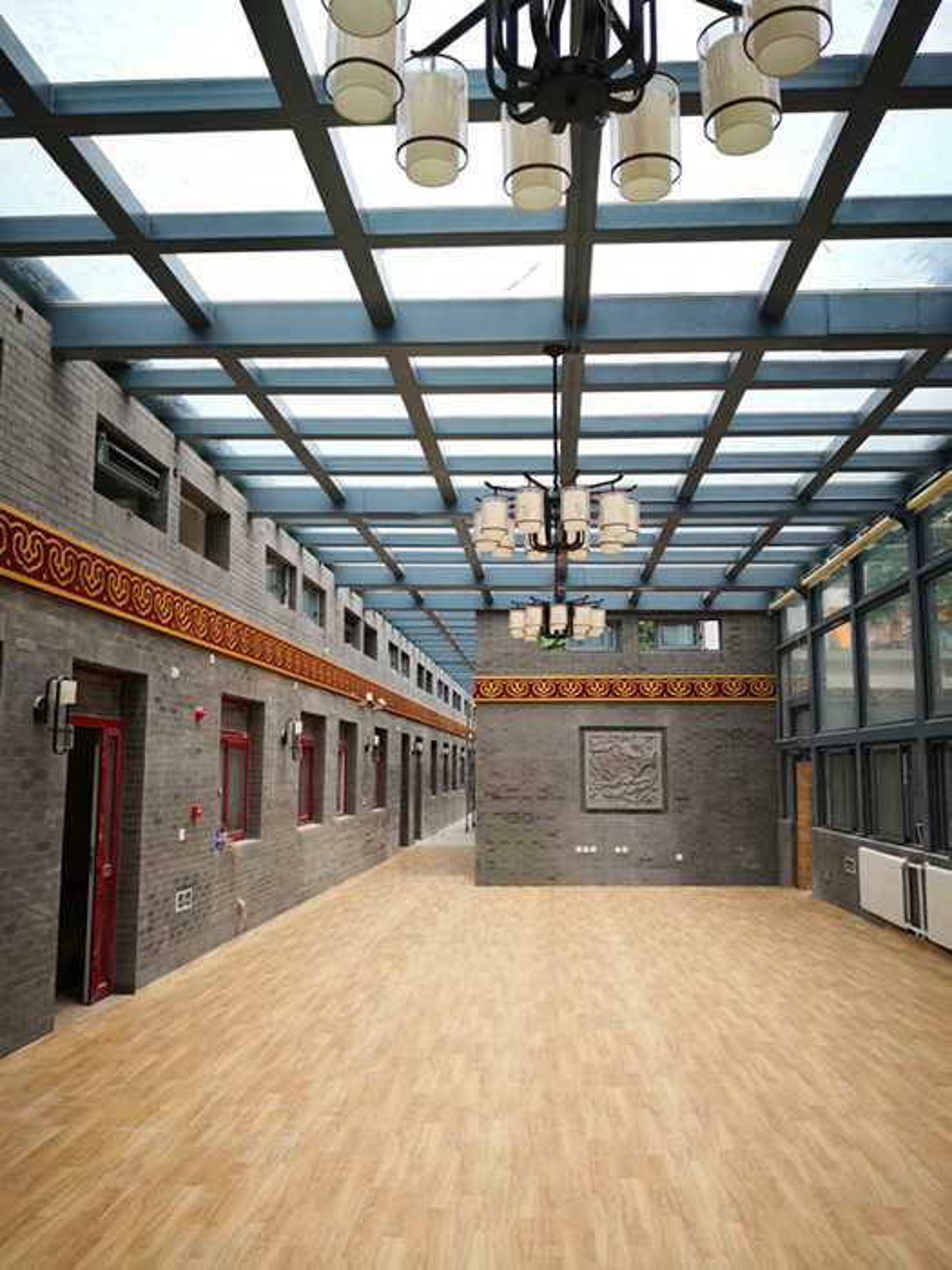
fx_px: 990
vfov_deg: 65.3
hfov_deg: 51.4
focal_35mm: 27
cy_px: 635
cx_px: 476
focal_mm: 3.95
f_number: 4
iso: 50
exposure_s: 1/629
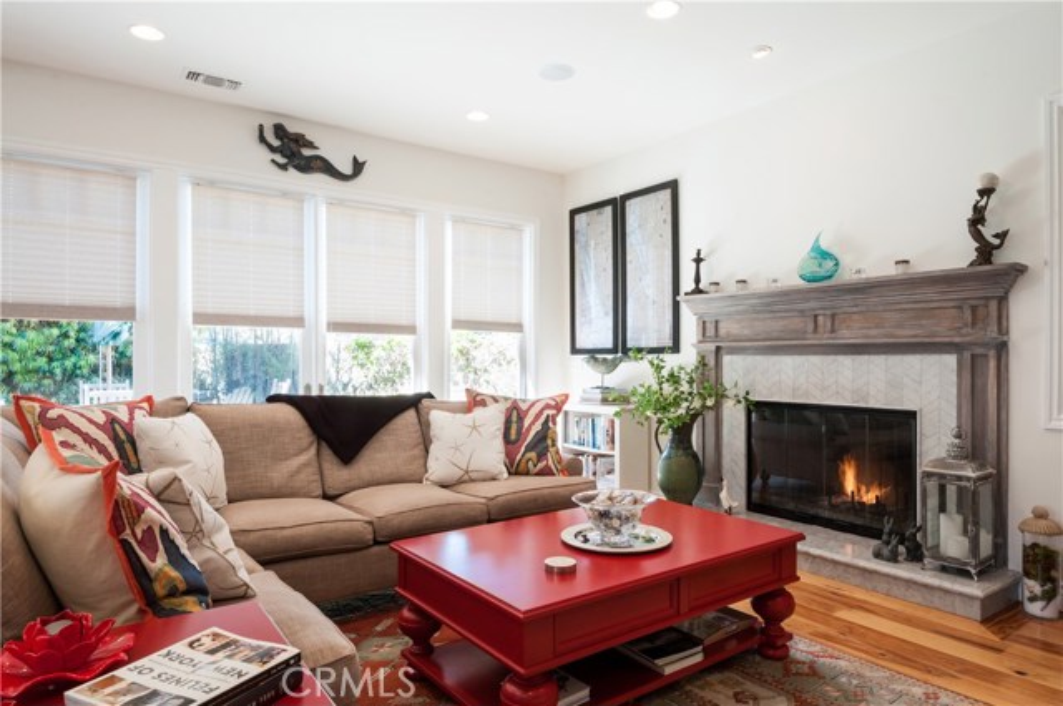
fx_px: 619
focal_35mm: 21
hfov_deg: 81.3
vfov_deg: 59.4
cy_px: 353
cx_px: 532
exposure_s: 1/1.25
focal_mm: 14
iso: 200
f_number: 16
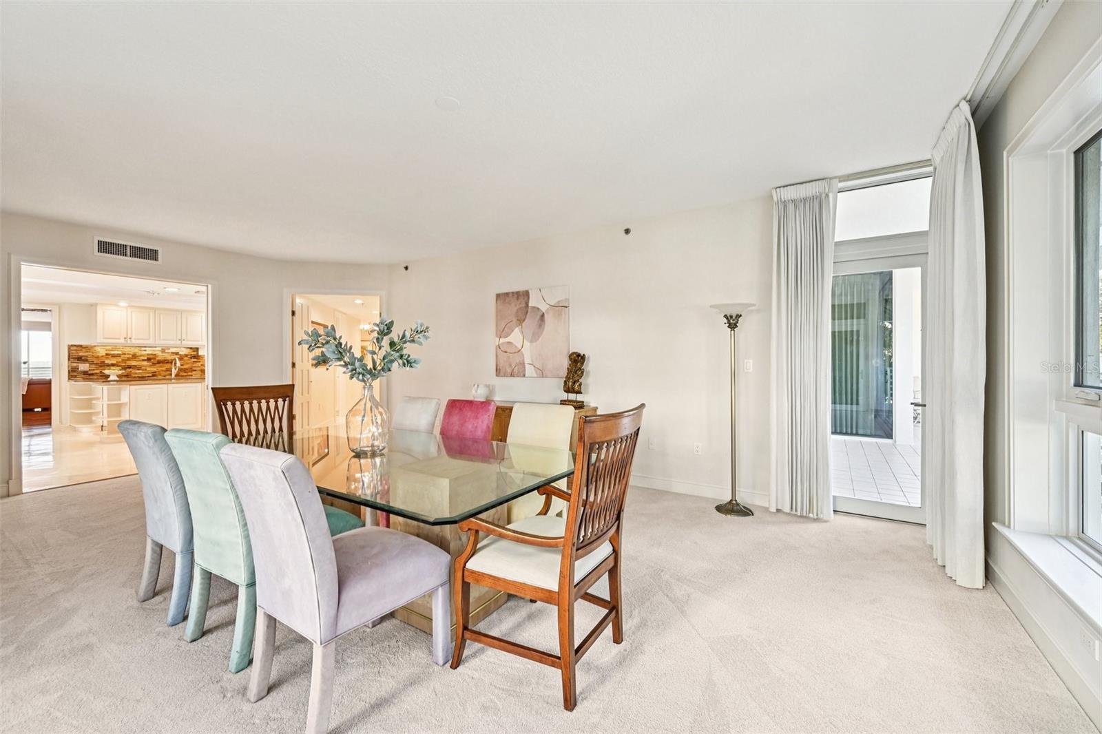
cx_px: 551
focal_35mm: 14
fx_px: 428
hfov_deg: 104.3
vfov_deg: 81.2
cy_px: 367
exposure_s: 1/15
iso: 400
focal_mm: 14
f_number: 8
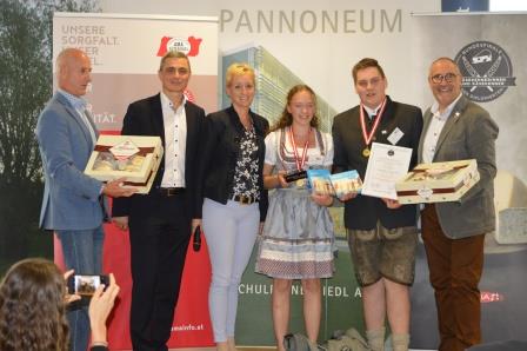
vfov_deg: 16.5
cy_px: 176
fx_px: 1207
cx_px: 264
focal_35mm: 82
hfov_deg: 24.6
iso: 1800
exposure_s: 1/60
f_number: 4.5
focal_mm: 55
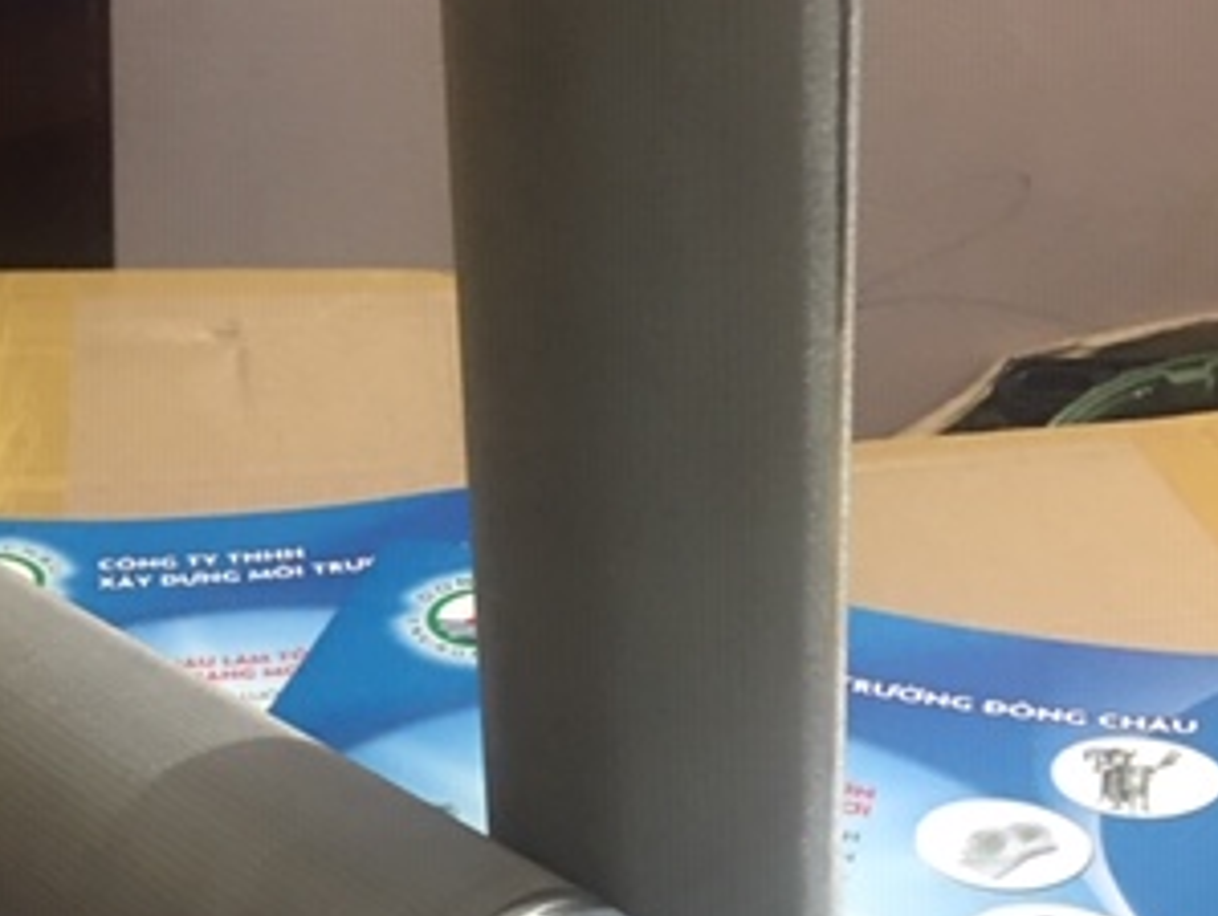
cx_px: 281
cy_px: 448
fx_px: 2184
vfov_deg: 23.7
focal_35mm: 62
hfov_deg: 30.6
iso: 100
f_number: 2.2
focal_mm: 4.15
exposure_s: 1/4
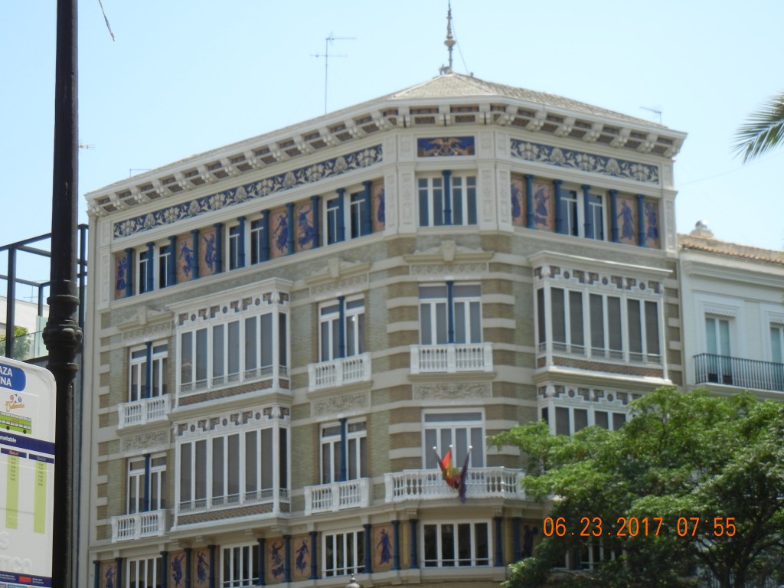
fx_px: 2016
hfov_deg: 22.0
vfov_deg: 16.6
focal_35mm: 89
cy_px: 294
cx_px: 392
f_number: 4.4
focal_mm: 16
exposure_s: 1/550
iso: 160
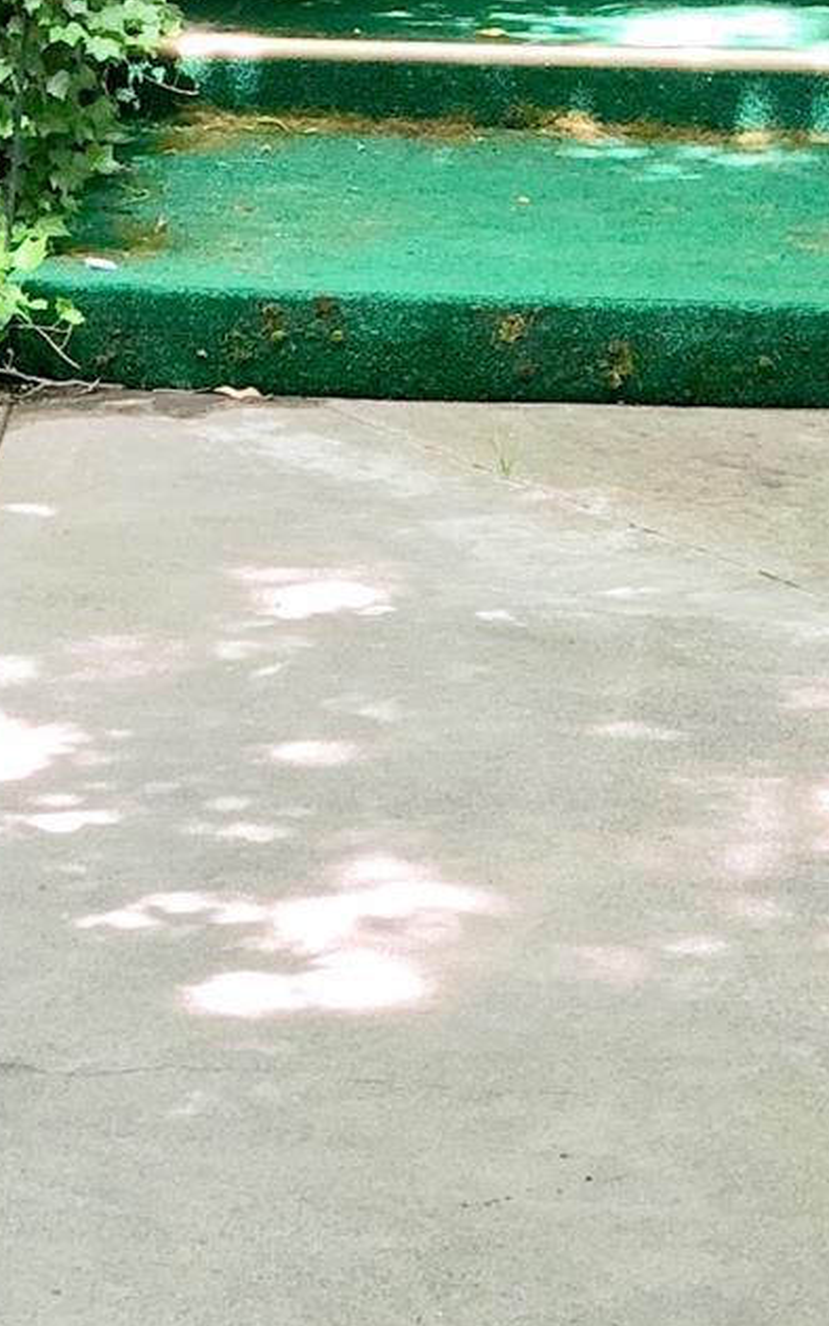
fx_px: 6323
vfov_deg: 11.6
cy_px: -450
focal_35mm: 175
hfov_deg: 7.5
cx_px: 438
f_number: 2.4
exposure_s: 1/60
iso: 64
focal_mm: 6
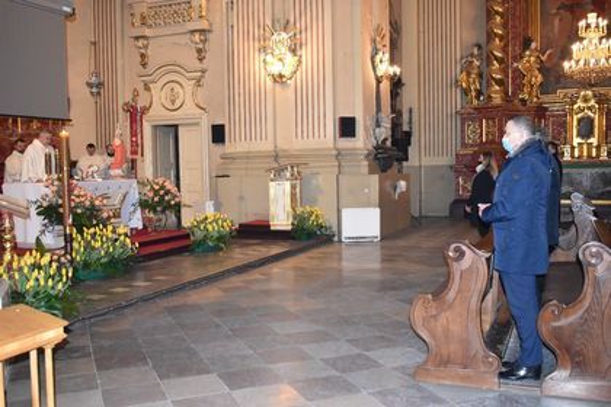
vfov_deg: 36.9
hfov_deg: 53.1
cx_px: 306
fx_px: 611
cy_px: 204
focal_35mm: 36
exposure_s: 1/60
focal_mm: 24
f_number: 3.8
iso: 2000
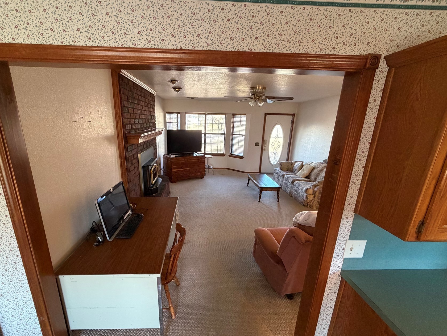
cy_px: 180
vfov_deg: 78.0
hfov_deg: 94.3
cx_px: 205
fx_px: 207
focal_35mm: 16
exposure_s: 1/60
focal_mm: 2.22
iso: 400
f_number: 2.2
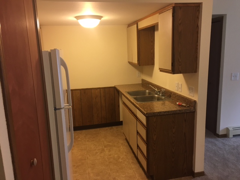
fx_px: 201
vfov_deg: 48.2
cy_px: 90
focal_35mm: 29
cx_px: 120
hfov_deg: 61.7
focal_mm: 4.15
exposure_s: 1/30
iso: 80
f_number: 2.2
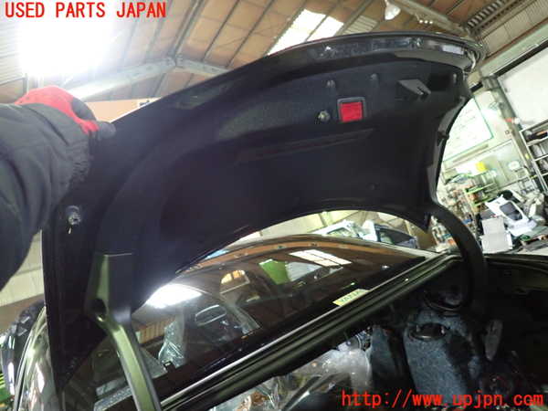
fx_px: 396
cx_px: 274
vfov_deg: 54.9
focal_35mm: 25
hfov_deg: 69.4
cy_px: 206
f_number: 2
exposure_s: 1/30
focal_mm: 4.5
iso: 640
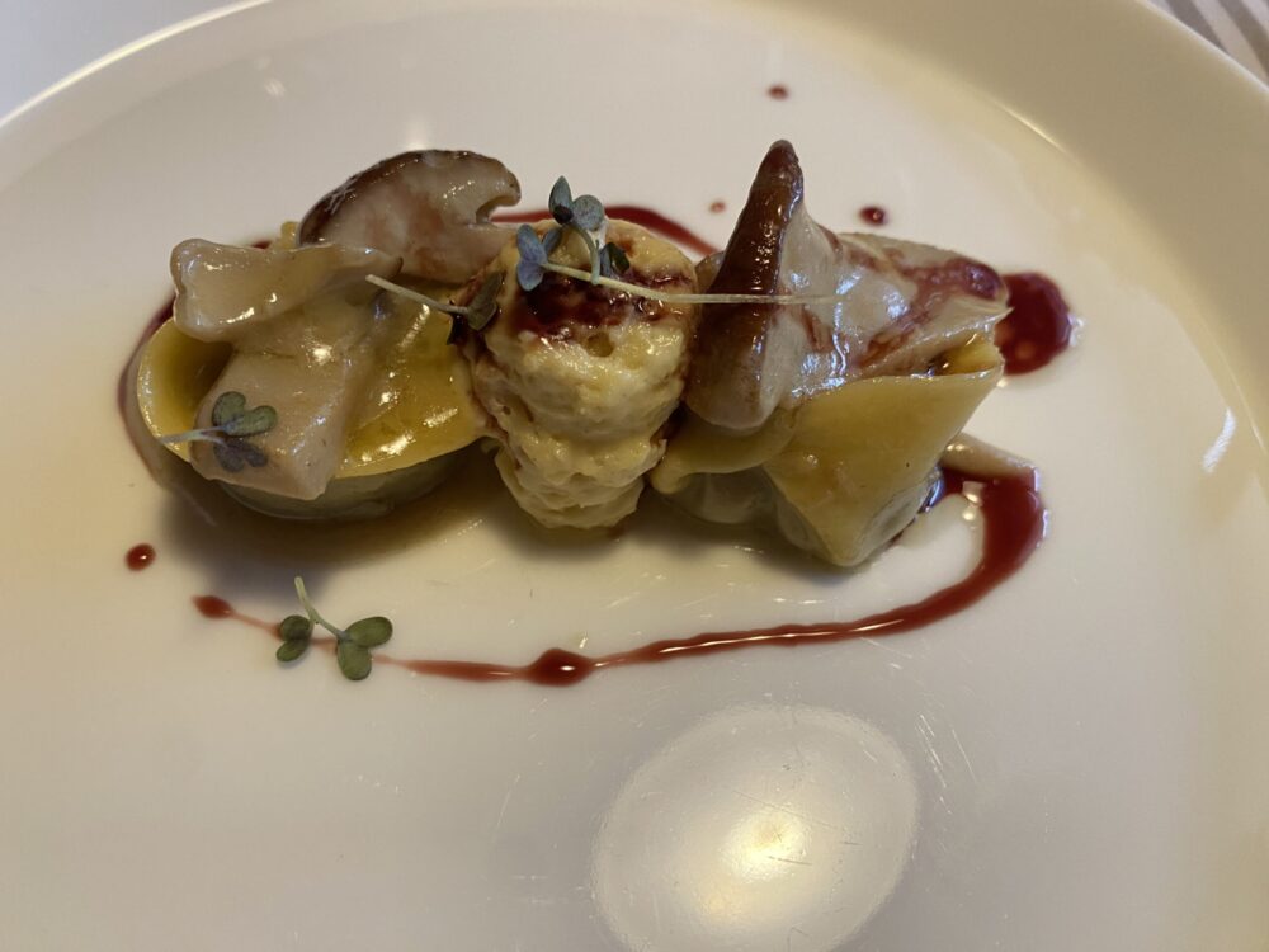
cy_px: 476
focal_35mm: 25
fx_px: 916
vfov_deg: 54.9
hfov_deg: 69.4
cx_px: 634
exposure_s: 1/50
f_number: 1.8
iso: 125
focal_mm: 4.25
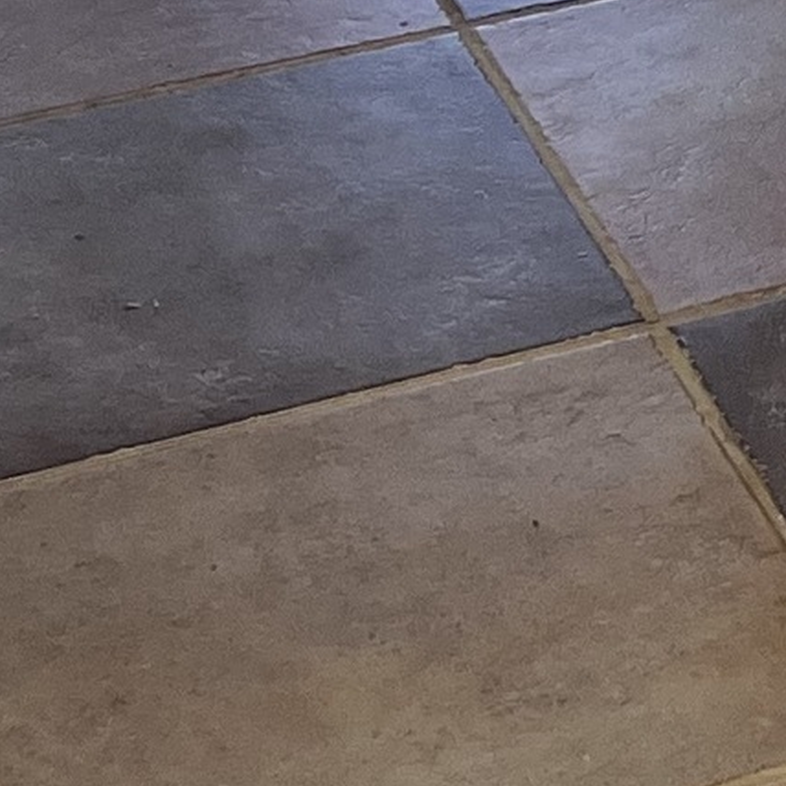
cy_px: -940
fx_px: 4239
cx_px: 1579
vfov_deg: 9.7
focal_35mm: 165
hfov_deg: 9.8
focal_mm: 5.1
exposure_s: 1/100
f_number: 1.6
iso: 125
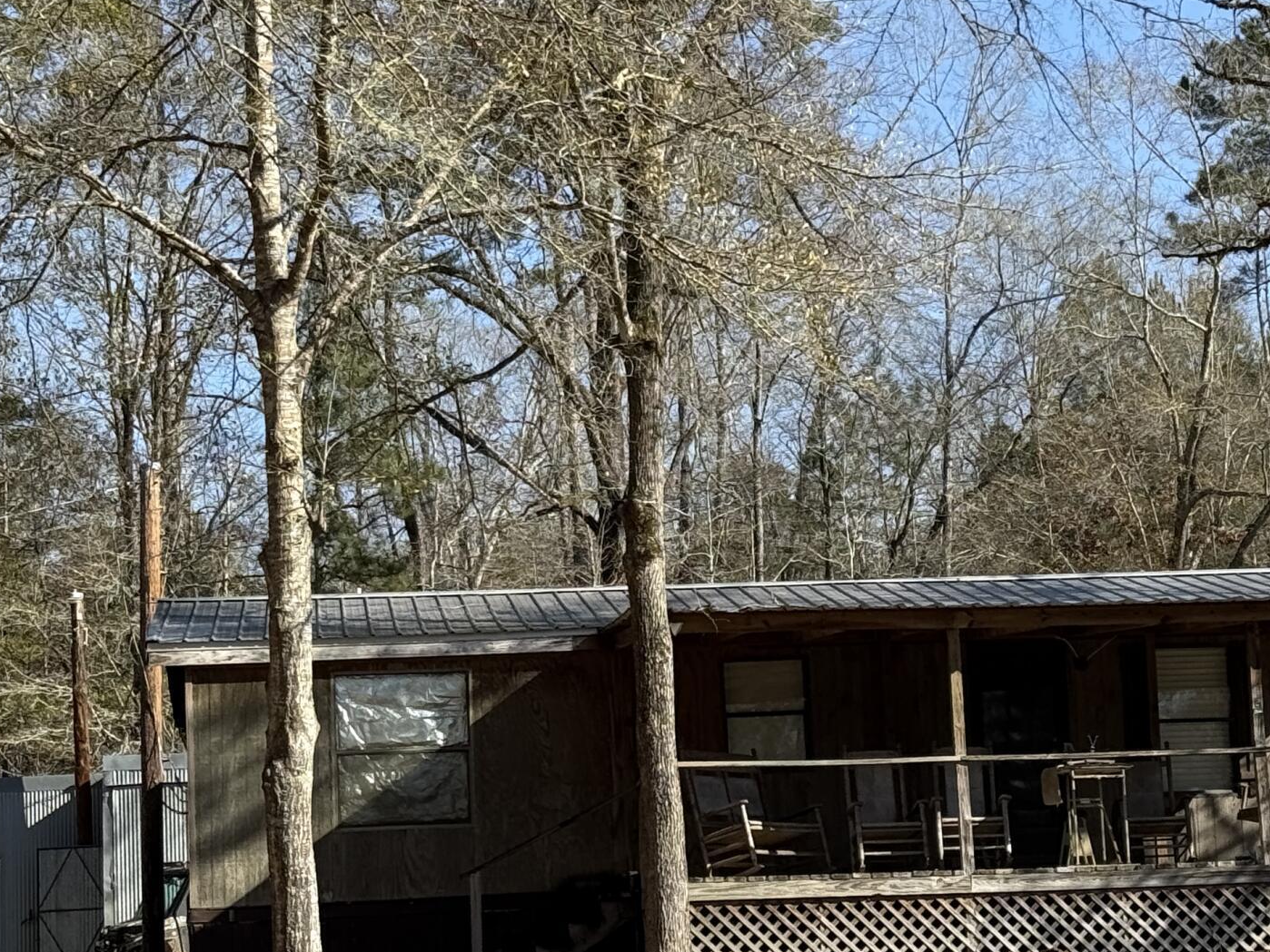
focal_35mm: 103
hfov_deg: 19.0
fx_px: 3780
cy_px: 505
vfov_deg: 14.4
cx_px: 860
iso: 64
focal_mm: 6.76
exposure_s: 1/2577
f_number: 1.78
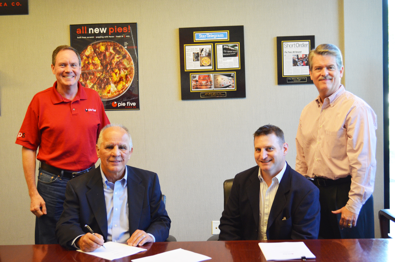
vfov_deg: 28.0
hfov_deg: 41.2
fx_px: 526
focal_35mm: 48
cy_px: 131
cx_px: 198
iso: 1000
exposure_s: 1/30
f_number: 4.8
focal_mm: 32
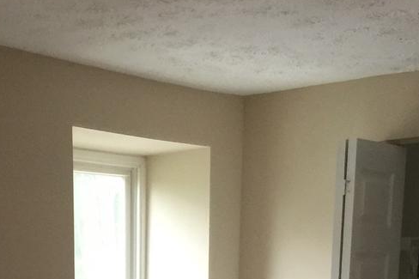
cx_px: 33
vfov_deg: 12.0
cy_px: 635
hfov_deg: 21.0
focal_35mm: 95
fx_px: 1105
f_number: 2.2
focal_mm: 4.15
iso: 50
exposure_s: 1/30
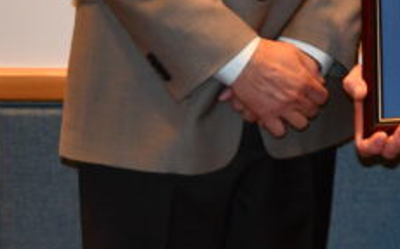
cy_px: -165
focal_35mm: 191
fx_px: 2079
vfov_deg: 6.7
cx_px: 546
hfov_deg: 10.7
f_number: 4.2
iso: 1600
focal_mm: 28
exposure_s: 1/60
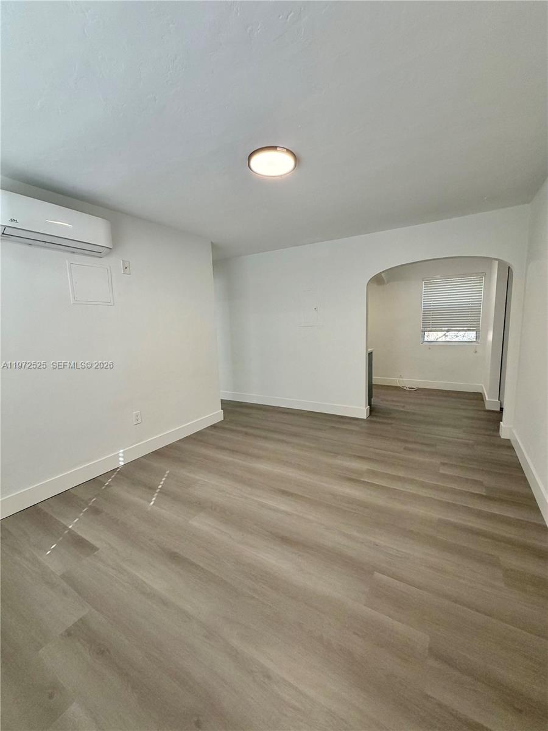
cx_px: 274
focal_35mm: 14
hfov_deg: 85.7
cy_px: 366
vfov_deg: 102.1
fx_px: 296
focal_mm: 2.22
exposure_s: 1/120
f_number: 2.2
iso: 200
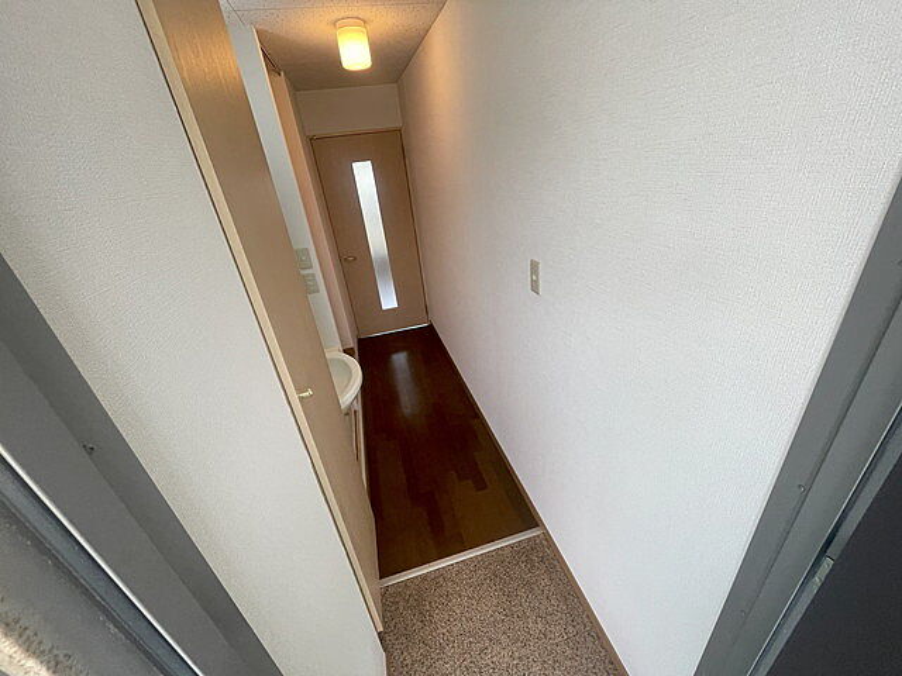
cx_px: 451
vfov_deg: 85.7
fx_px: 365
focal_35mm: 14
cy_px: 338
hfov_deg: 102.1
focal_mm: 1.55
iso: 200
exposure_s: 1/120
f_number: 2.4
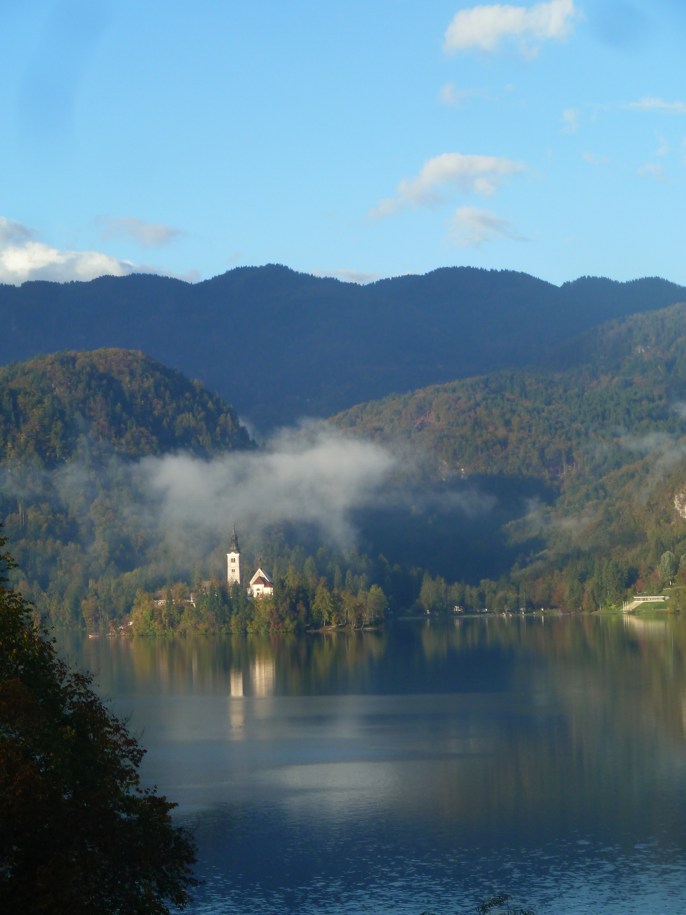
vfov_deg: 18.9
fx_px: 2748
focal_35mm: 104
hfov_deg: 14.2
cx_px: 343
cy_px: 458
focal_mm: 17
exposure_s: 1/250
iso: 80
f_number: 4.3
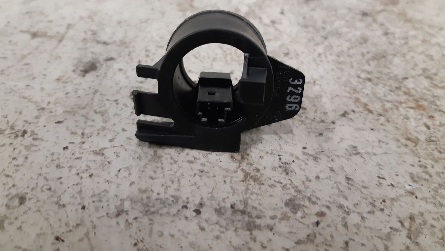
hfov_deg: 66.1
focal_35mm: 29
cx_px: 227
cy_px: 94
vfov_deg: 39.9
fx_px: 342
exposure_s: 1/50
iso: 250
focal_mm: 3.93
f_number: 1.7
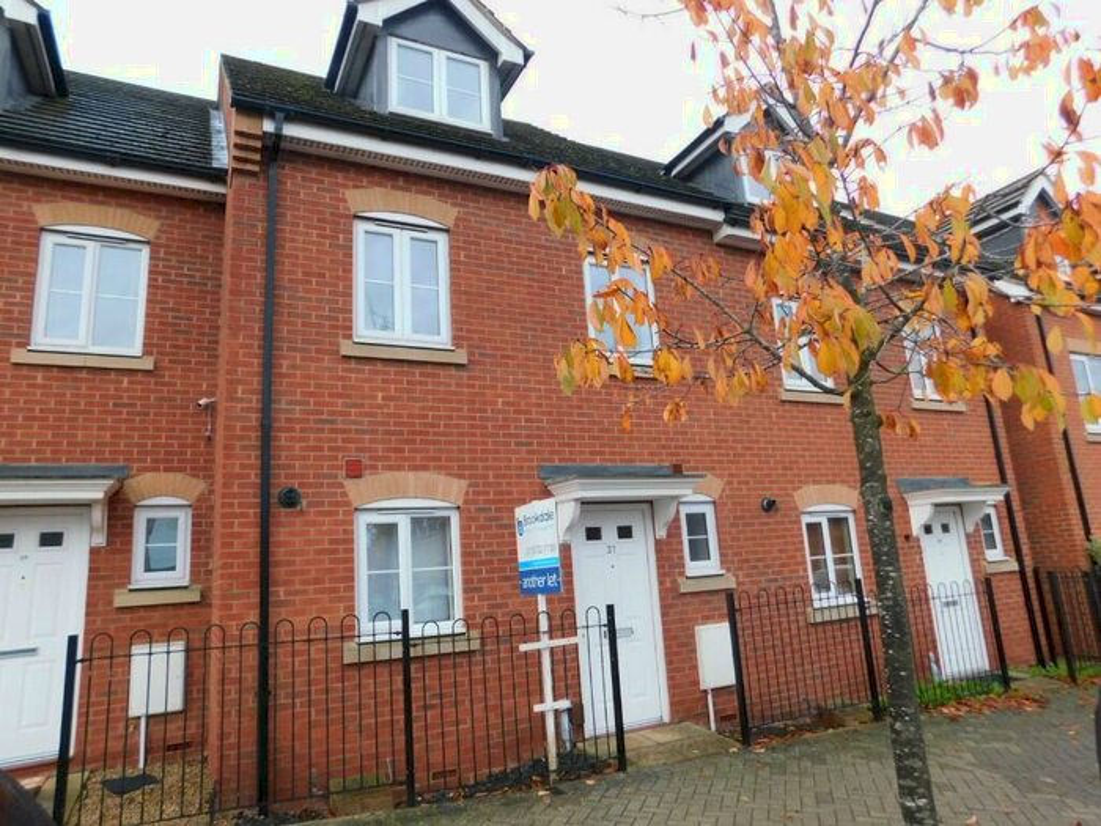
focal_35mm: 23
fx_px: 732
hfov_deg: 73.9
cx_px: 550
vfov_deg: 58.9
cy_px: 413
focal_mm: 4
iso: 200
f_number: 3
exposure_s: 1/30
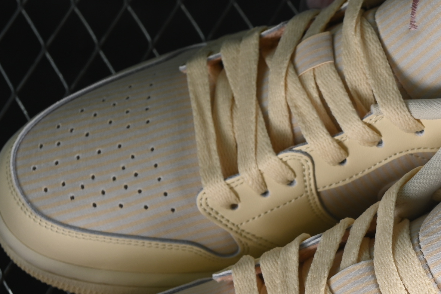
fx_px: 2168
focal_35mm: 177
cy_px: 233
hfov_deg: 11.5
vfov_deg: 7.7
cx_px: 393
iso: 160
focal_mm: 50
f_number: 7.1
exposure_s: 1/60
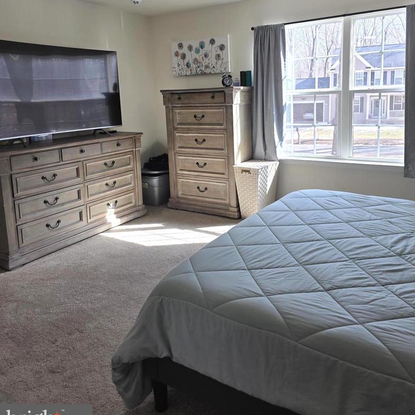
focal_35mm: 28
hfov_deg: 57.3
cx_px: 214
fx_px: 380
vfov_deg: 56.4
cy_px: 149
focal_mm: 6.3
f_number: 1.7
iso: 40
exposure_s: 1/180
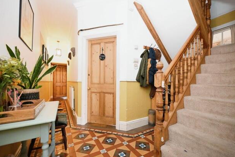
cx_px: 118
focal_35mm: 15
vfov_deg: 77.4
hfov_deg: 100.4
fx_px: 98
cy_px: 80
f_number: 4
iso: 4000
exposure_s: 1/60
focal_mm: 14
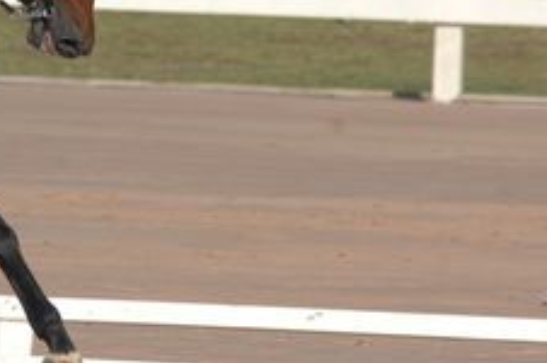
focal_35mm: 1526
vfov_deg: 0.9
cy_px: 67
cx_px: -111
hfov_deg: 1.4
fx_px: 23153
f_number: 10
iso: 200
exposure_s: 1/500
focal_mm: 360
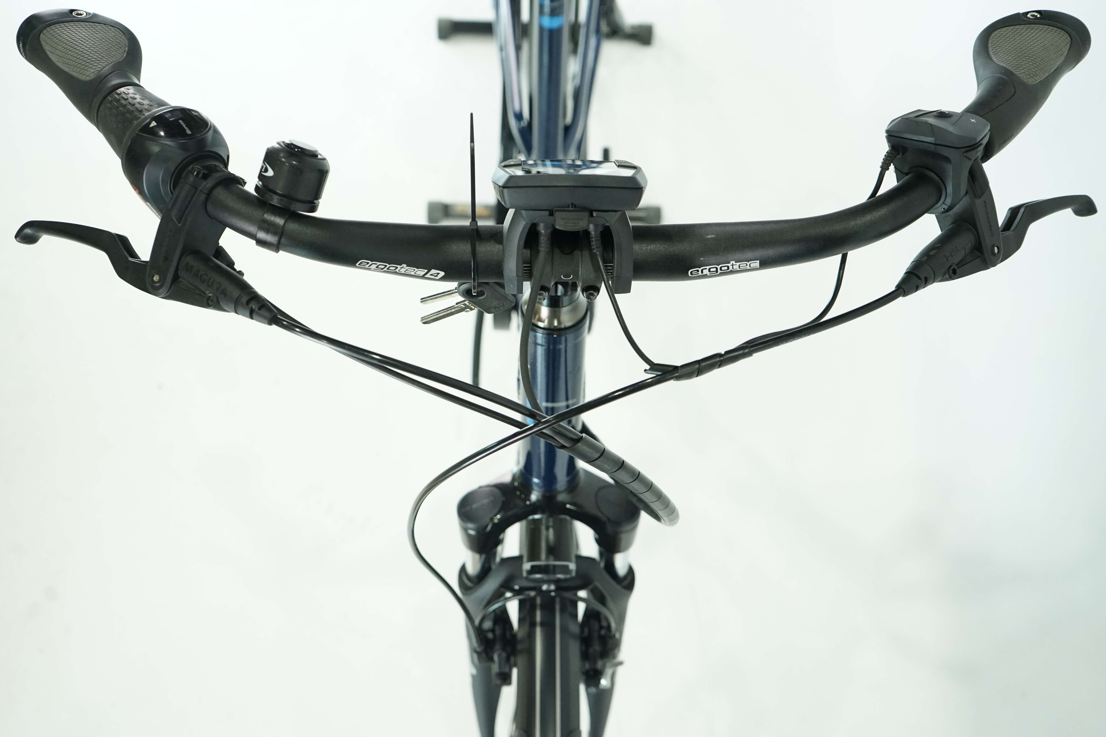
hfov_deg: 54.4
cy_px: 368
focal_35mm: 35
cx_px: 553
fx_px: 1075
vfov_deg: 37.9
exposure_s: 1/200
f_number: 5
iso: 2500
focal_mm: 35
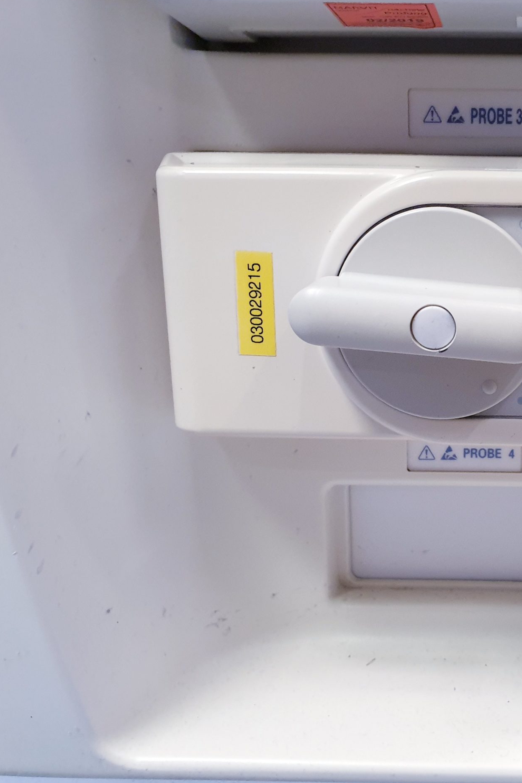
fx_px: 805
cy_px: 396
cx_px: 513
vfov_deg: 51.9
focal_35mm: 37
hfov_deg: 33.1
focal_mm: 4.3
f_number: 2.4
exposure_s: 1/50
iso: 320
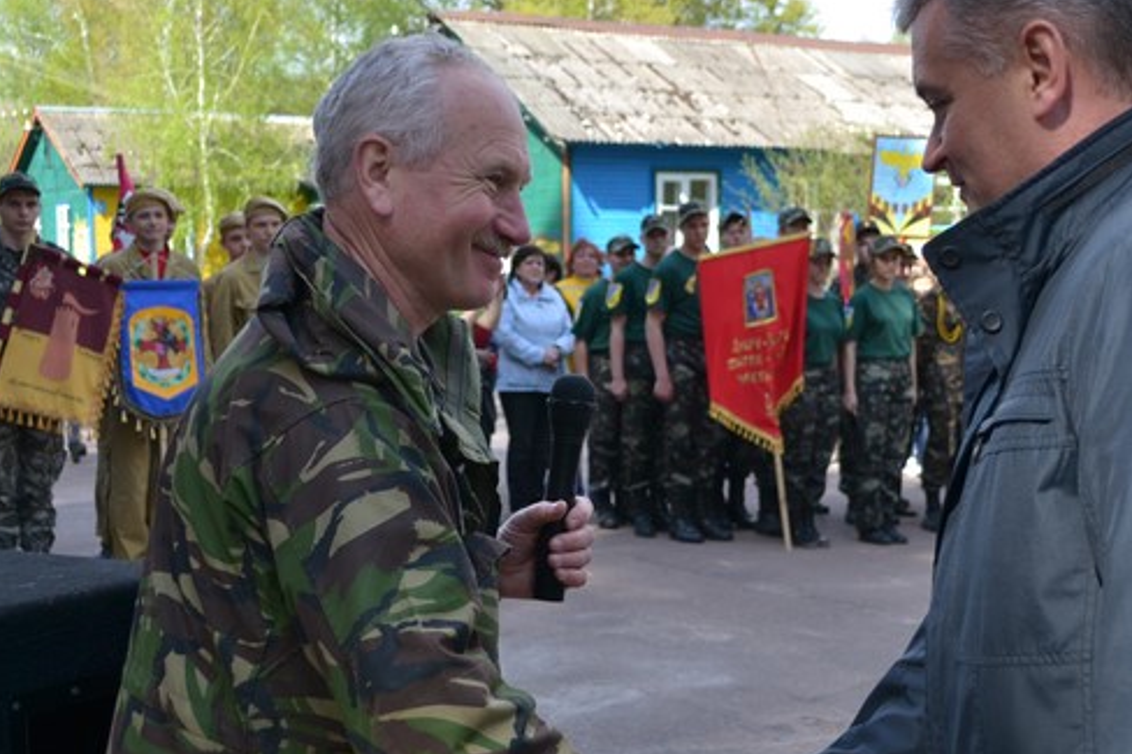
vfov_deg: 23.0
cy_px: 416
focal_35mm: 59
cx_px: 631
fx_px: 1854
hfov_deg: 33.9
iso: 200
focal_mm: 24
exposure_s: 1/500
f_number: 4
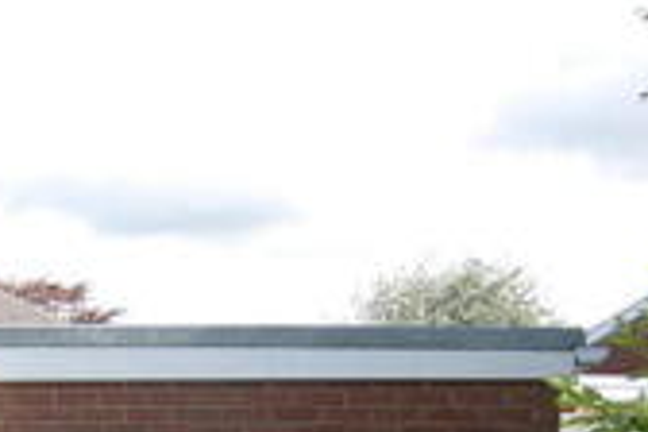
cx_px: -156
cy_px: 515
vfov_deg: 17.2
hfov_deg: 24.0
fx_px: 1367
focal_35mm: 76
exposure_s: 1/200
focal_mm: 13
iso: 100
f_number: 5.6
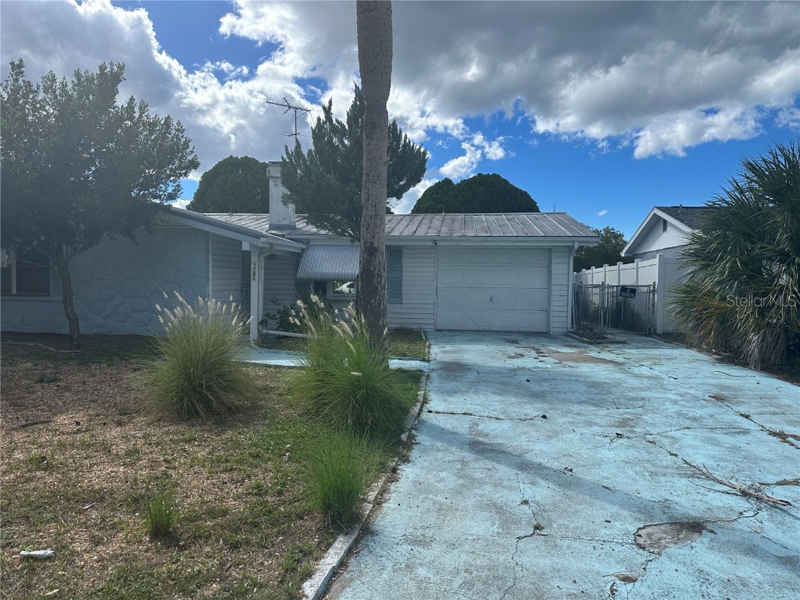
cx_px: 400
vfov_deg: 56.8
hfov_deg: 71.6
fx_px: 555
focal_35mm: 24
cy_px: 300
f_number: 1.78
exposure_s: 1/5263
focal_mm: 6.86
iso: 80
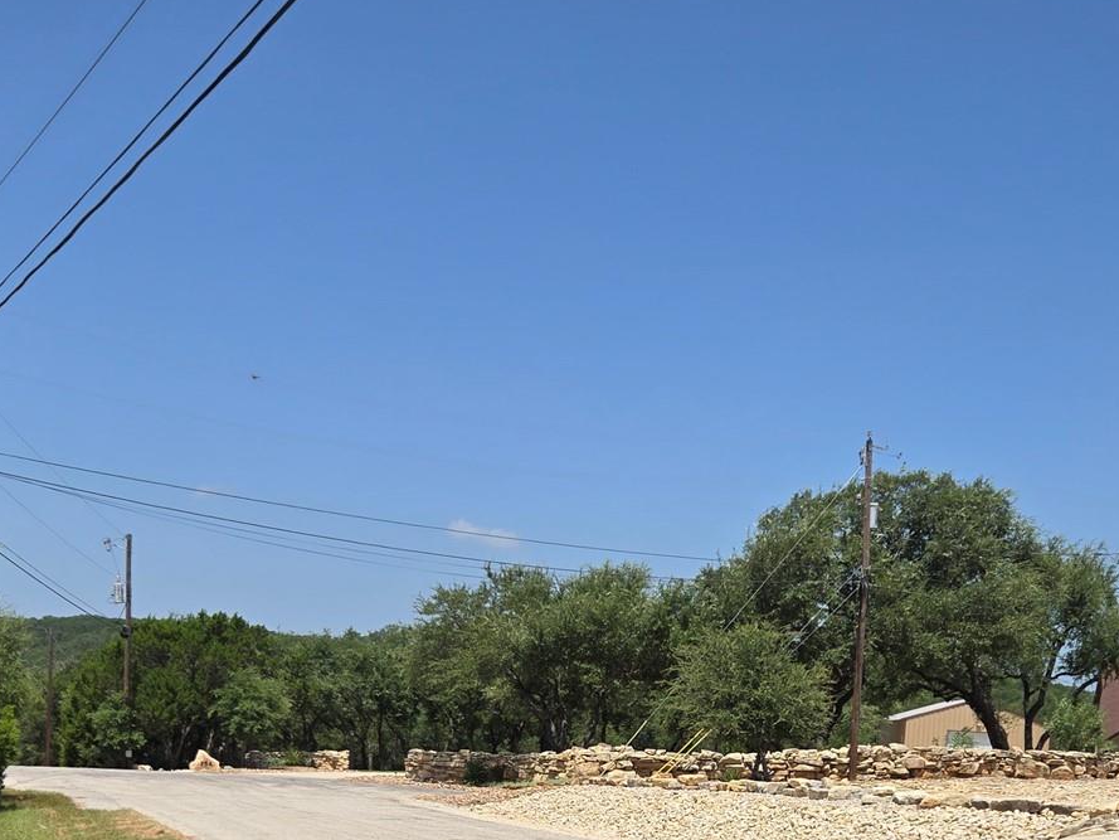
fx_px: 1714
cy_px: 850
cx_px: 599
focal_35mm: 53
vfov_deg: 26.0
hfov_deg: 36.1
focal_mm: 5.4
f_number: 1.8
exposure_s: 1/2745
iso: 25
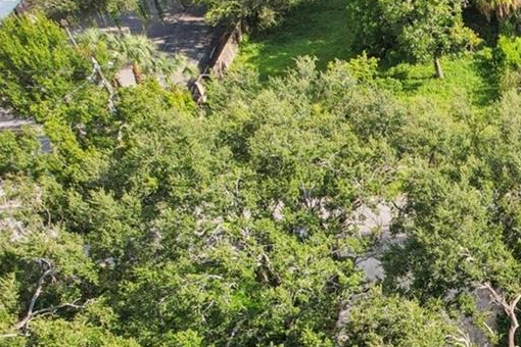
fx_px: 999
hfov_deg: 24.3
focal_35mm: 69
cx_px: 735
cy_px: 375
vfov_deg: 19.0
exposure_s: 1/500
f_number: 2.8
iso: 100
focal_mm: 8.38
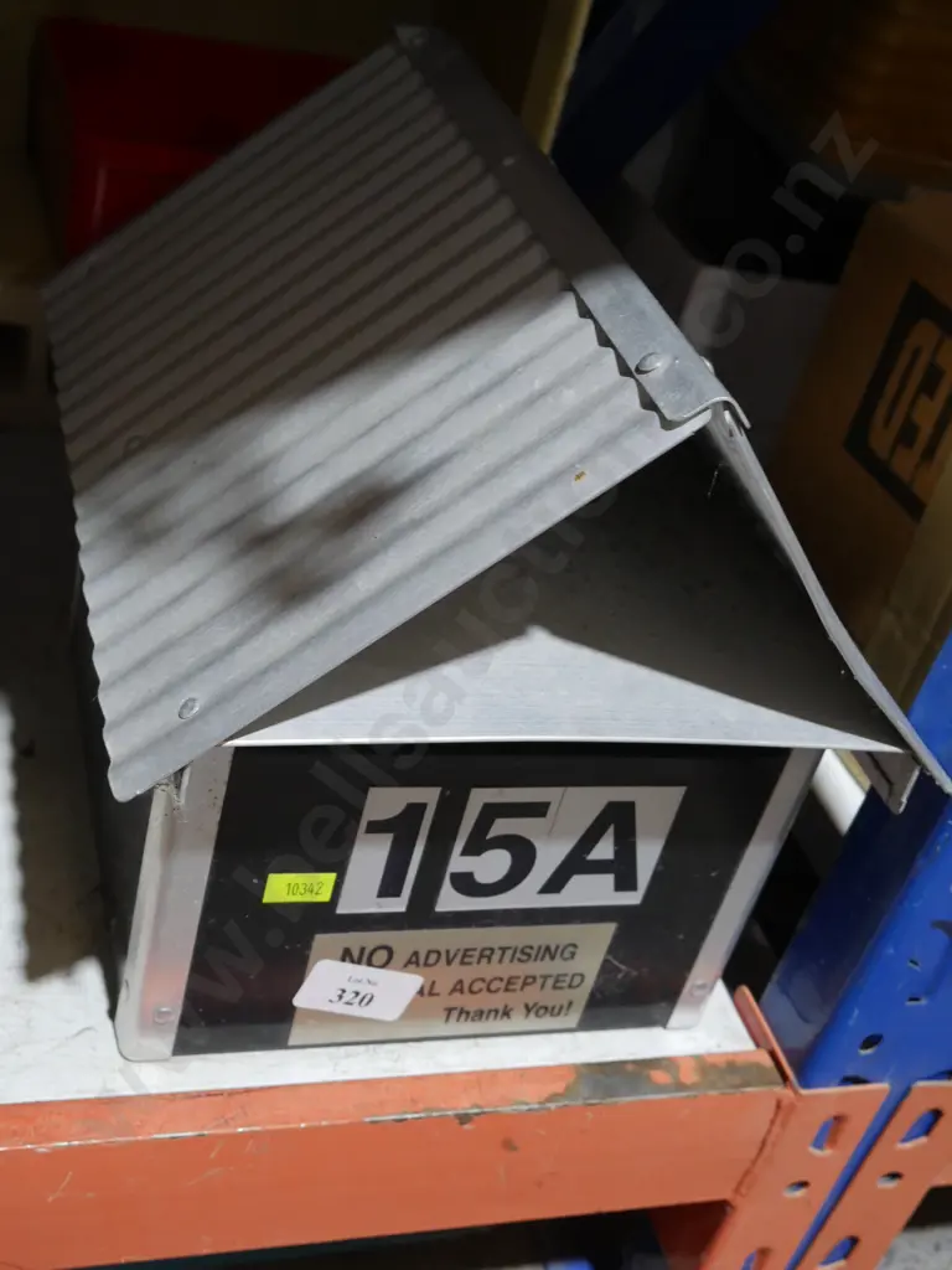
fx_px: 1540
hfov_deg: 34.3
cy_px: 635
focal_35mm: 42
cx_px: 476
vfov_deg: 44.8
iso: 1000
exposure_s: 1/60
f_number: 5.6
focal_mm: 21
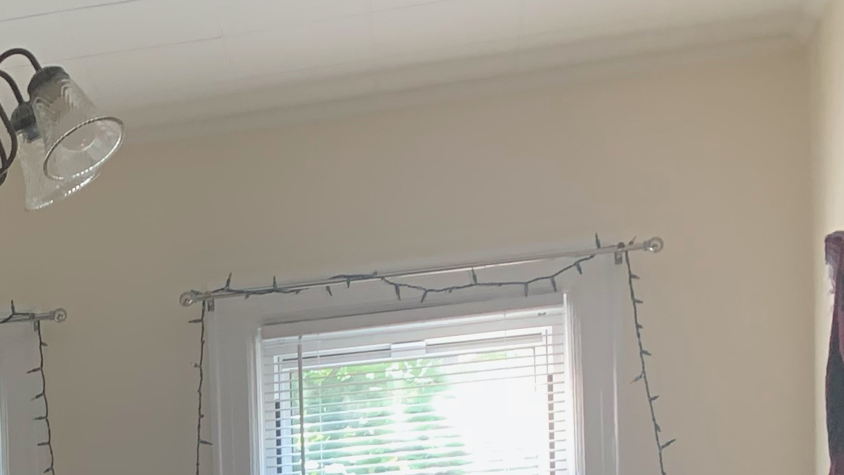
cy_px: 921
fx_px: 2103
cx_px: -294
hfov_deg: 20.5
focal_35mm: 94
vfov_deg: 11.7
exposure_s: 1/60
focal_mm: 4.25
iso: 125
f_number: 1.8
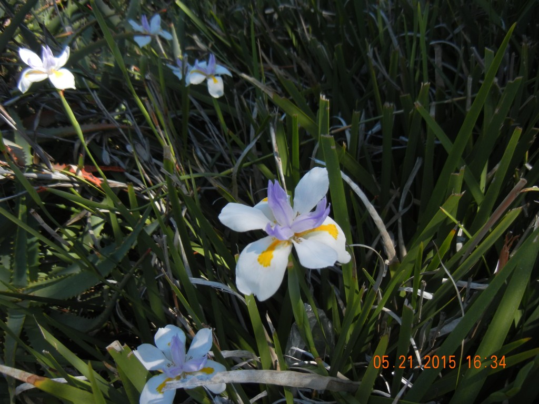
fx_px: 467
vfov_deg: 46.8
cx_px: 270
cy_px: 202
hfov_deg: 60.0
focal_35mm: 30
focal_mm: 5.4
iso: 160
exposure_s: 1/258
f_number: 7
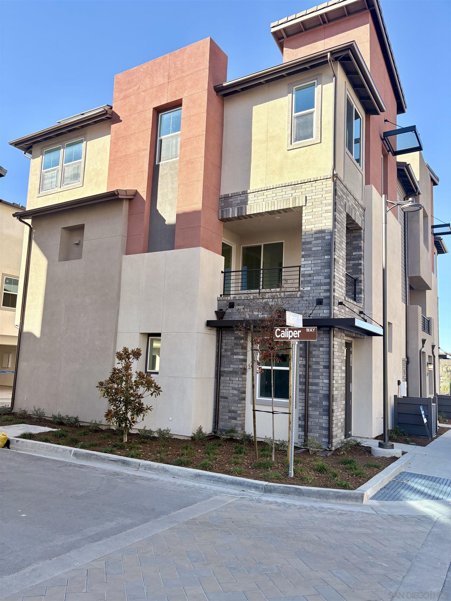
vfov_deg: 67.3
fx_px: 452
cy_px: 300
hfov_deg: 53.1
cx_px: 226
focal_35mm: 26
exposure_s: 1/1064
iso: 50
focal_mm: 5.96
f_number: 1.6
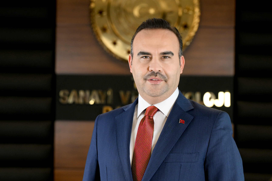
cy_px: 90
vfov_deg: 11.3
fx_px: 914
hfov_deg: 16.9
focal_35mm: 121
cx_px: 136
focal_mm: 81
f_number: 4
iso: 1000
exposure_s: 1/125
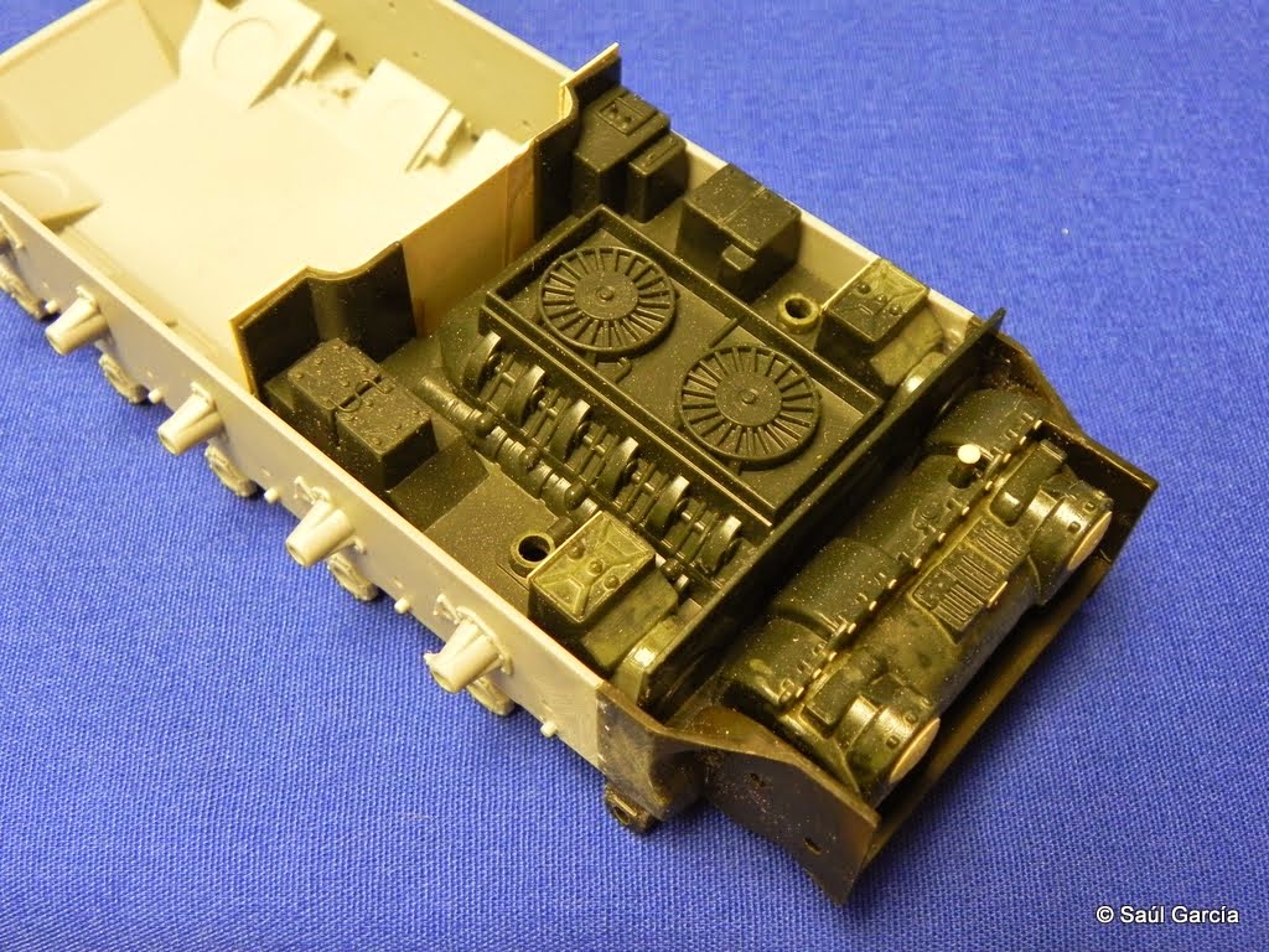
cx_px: 634
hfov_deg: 50.1
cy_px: 476
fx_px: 1356
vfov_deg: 38.7
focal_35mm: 37
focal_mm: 6.6
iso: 400
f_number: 3.2
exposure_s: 1/26.6
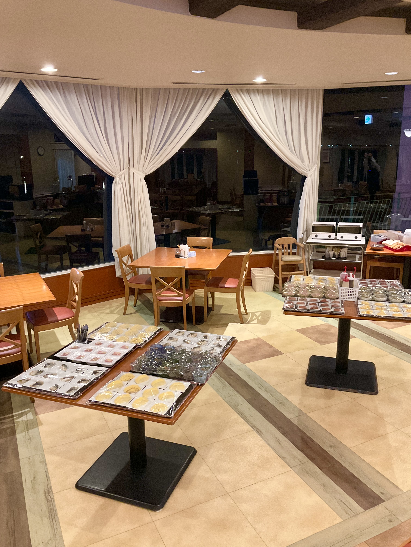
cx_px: 206
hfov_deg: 48.2
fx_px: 459
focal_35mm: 29
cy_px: 274
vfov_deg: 61.7
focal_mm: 3
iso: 250
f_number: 1.8
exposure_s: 1/40
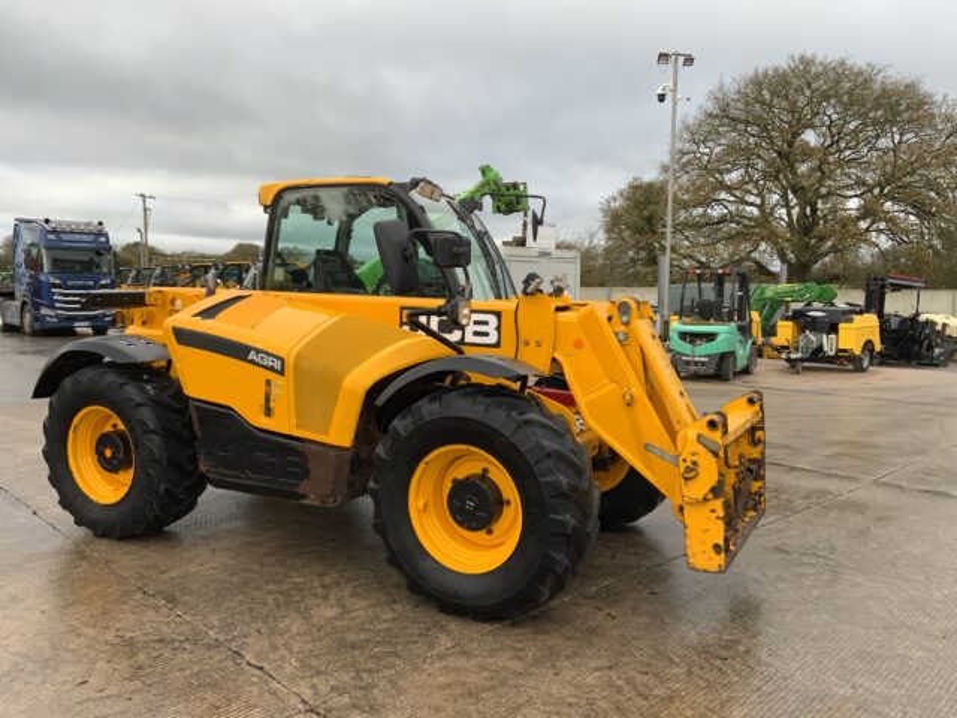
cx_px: 478
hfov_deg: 61.7
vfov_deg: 48.2
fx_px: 802
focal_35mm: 29
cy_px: 359
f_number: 1.8
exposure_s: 1/283
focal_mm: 3
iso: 16
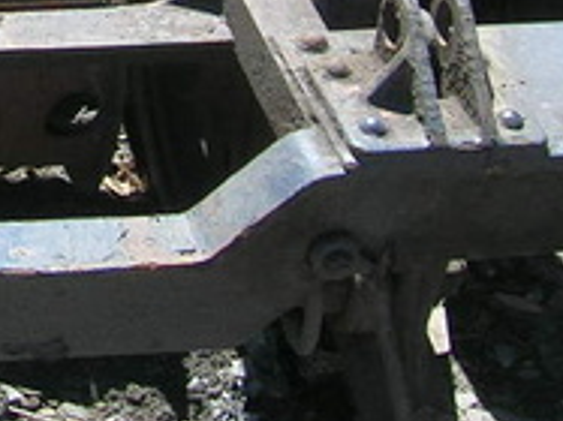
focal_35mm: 120
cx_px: -253
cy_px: -150
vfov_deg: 11.9
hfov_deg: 15.3
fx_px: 1950
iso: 50
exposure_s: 1/152
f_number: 4.8
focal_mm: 5.4
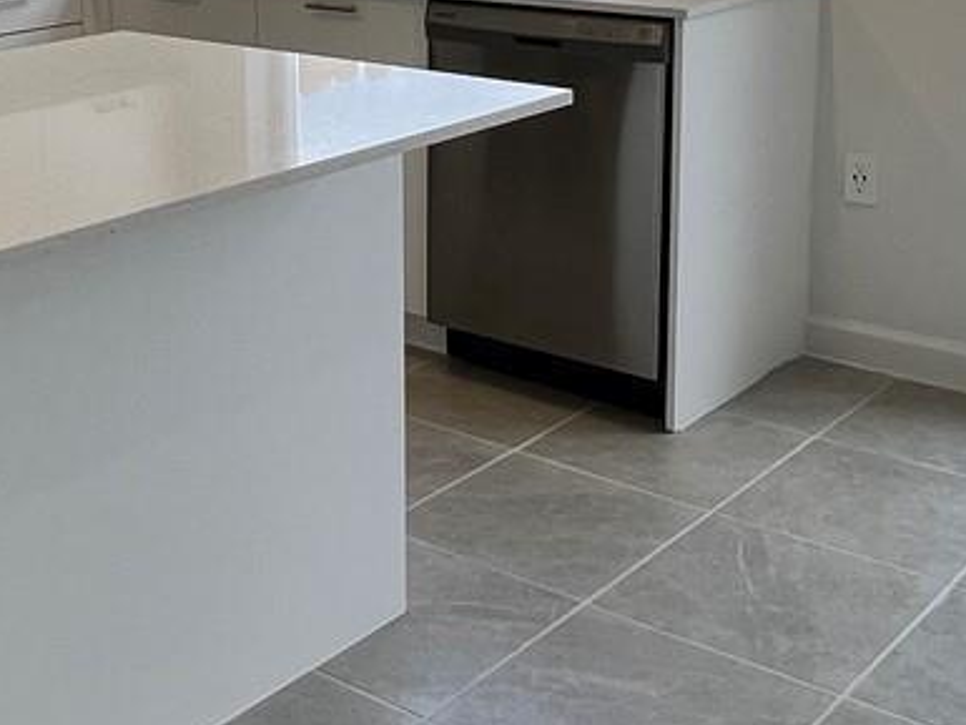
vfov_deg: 26.4
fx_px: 1507
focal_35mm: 54
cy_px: 113
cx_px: 311
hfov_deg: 35.1
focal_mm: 1.57
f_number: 1.8
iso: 50
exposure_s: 1/120
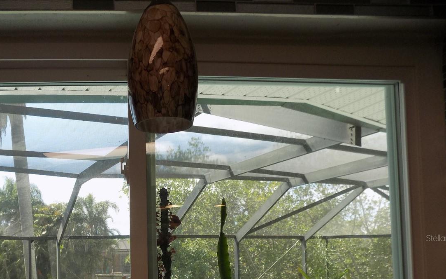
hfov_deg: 52.6
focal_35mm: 36
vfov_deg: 33.9
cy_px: 238
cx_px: 136
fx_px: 437
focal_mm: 4
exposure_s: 1/125
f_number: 3.1
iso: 80
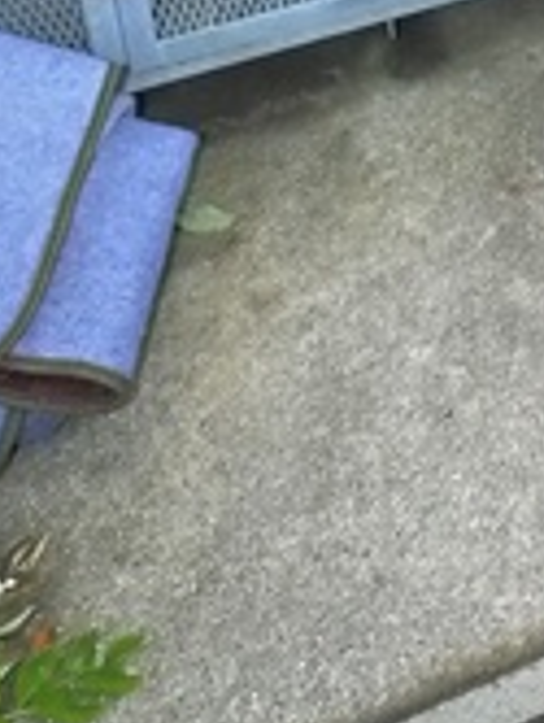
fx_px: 2111
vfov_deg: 15.6
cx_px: 846
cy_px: -697
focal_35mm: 101
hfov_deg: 13.7
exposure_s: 1/250
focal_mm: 5.1
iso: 400
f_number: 2.8
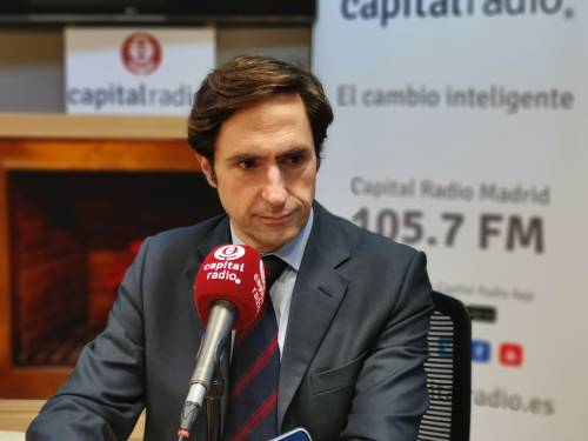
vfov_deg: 25.7
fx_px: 968
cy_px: 220
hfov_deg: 33.8
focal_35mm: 57
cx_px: 294
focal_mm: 5.58
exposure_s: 1/100
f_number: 1.8
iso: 320
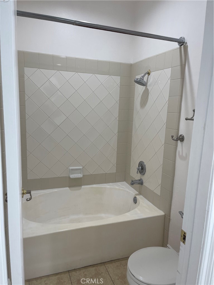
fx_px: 206
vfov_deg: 69.4
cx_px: 107
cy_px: 142
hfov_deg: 54.9
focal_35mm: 25
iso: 100
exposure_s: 1/120
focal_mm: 5.1
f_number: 1.6
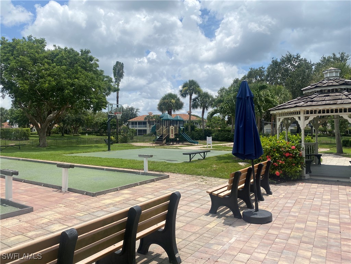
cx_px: 176
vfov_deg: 53.1
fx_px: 264
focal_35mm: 26
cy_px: 132
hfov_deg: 67.3
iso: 32
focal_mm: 4.25
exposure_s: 1/5495
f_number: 1.8
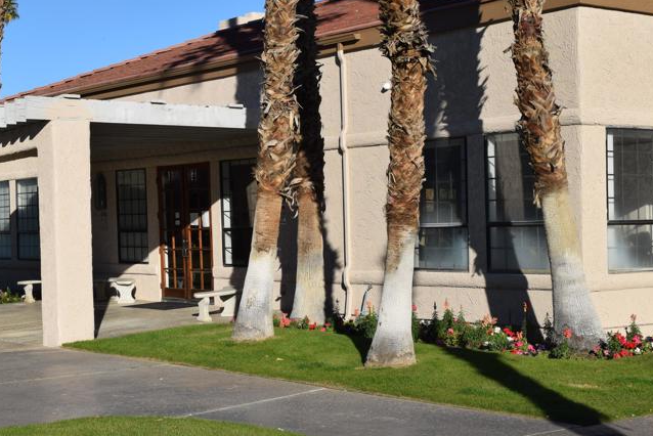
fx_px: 1267
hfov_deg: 28.9
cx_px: 290
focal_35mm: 70
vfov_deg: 19.5
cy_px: 245
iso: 200
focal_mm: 29
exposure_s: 1/500
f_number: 11
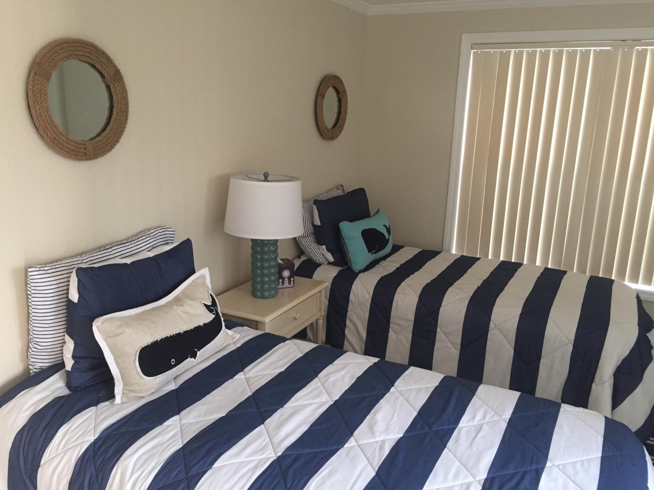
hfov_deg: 61.7
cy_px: 245
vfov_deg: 48.2
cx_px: 327
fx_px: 548
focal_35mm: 29
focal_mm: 4.15
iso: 160
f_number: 2.2
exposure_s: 1/30
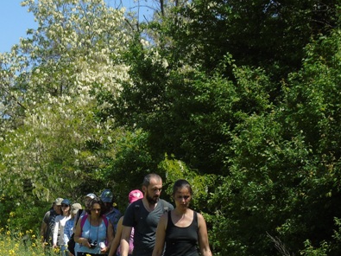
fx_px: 1310
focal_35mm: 133
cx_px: 111
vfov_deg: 11.1
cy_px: 203
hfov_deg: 14.8
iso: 80
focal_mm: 15
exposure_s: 1/500
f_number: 4.1
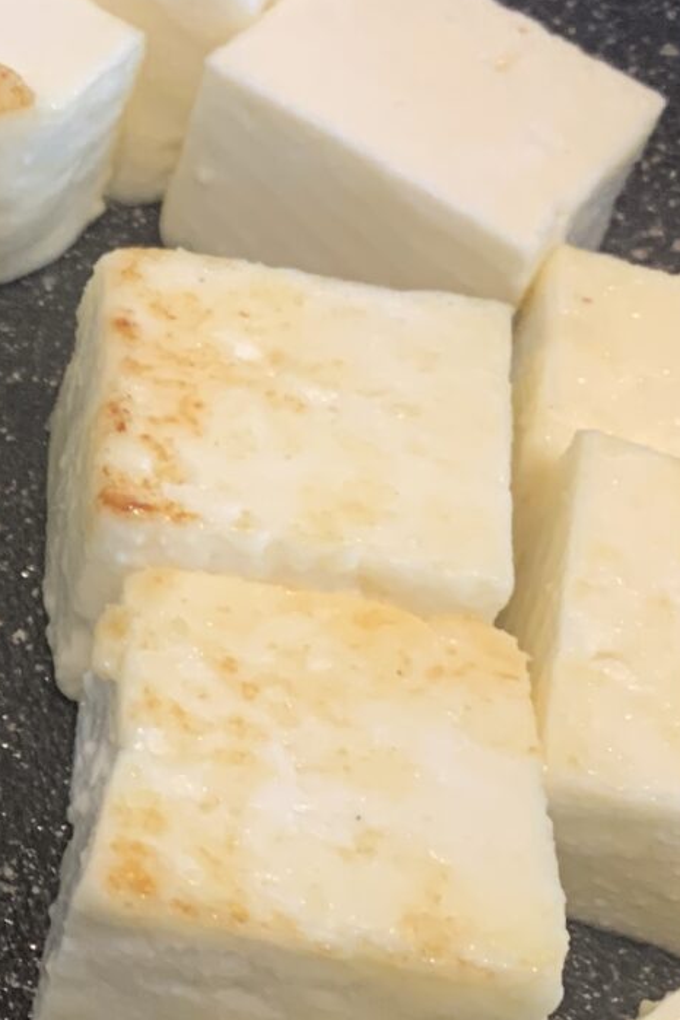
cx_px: -311
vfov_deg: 20.6
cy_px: 623
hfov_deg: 13.1
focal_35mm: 99
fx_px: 2805
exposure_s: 1/50
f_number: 1.8
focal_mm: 4.25
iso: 125
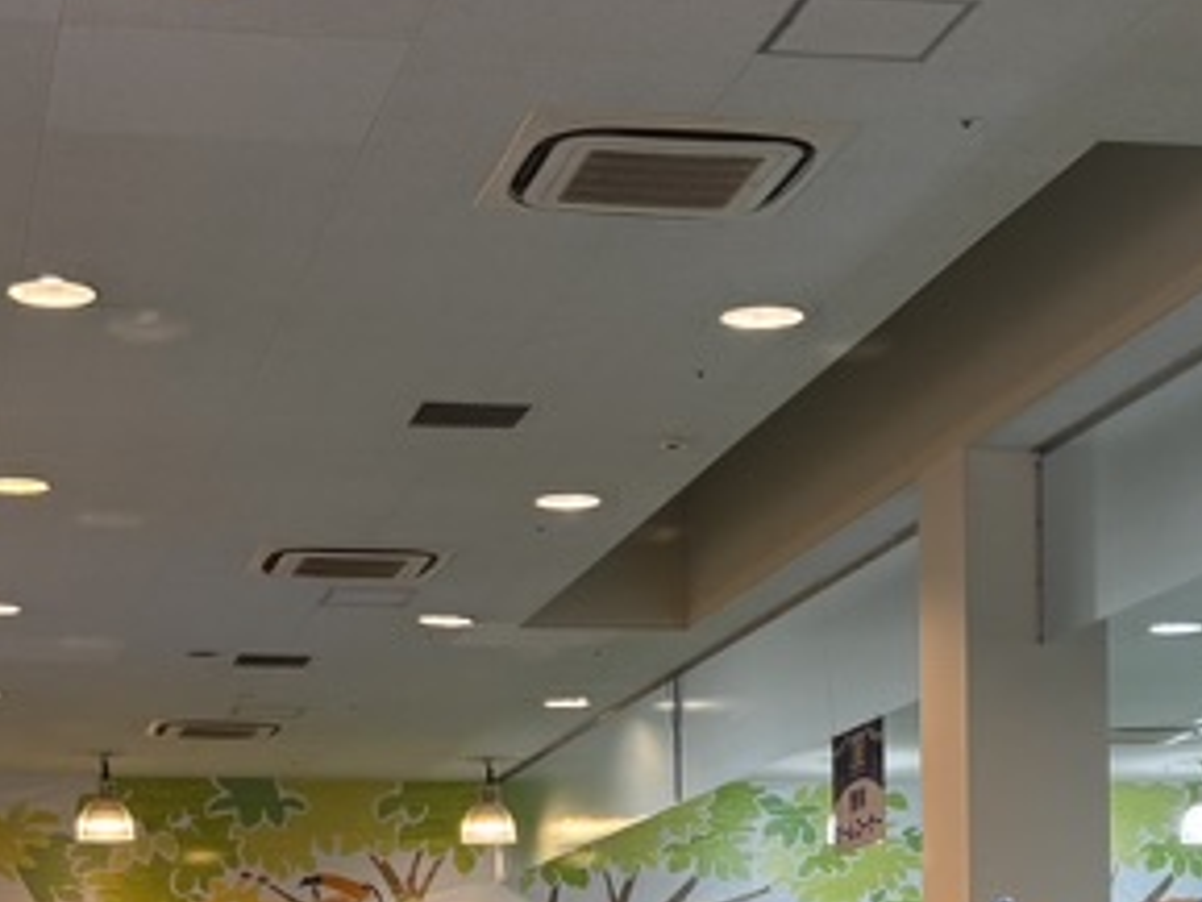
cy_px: 1081
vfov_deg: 15.5
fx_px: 3196
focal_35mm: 92
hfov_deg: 21.3
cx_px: 524
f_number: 1.6
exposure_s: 1/60
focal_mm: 5.96
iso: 80
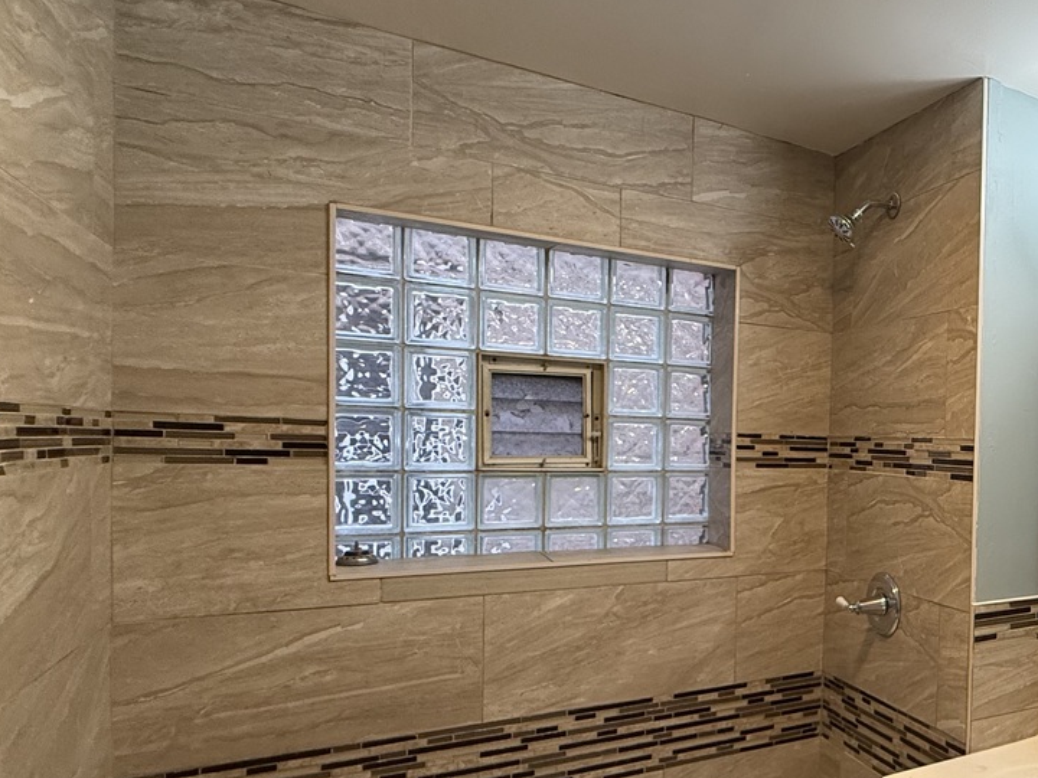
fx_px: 840
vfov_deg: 49.4
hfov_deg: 52.7
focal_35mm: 28
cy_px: 471
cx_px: 996
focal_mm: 2.22
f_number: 2.2
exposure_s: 1/120
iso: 250
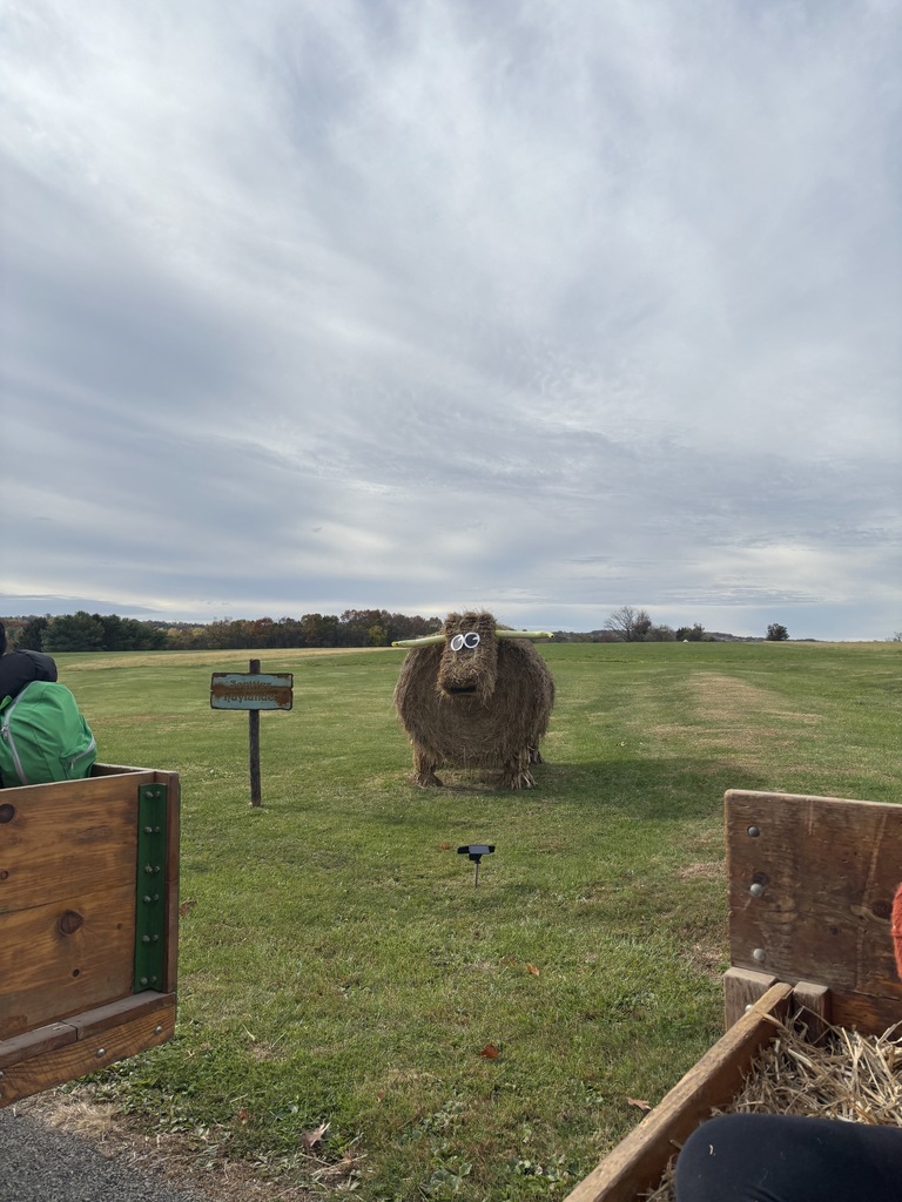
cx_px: 451
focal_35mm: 26
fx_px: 903
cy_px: 601
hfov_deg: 53.1
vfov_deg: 67.3
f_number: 1.6
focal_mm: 5.96
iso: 50
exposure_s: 1/4082
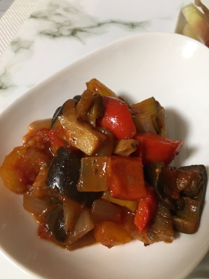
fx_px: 233
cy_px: 140
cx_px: 104
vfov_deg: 61.7
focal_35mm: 29
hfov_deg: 48.2
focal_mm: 4.15
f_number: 2.2
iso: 200
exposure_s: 1/30
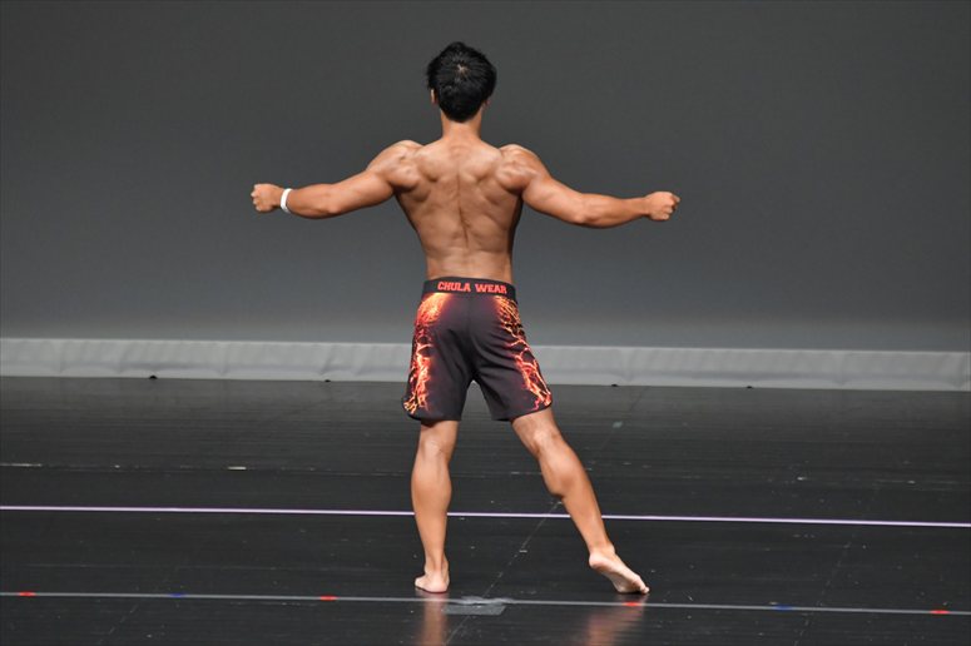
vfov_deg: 3.7
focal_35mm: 375
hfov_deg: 5.5
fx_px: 10110
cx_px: 486
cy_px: 323
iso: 4000
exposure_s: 1/400
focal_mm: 250
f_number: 5.6
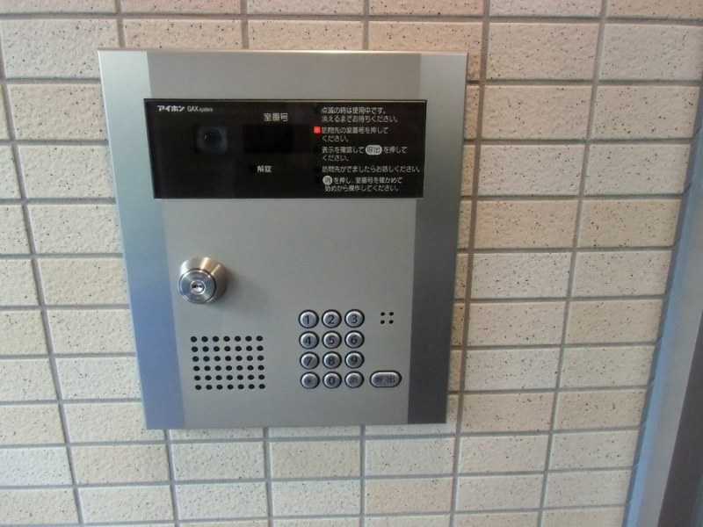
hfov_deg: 71.6
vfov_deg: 56.8
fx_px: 487
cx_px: 352
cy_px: 264
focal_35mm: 24
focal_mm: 4.24
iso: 800
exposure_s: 1/60
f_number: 3
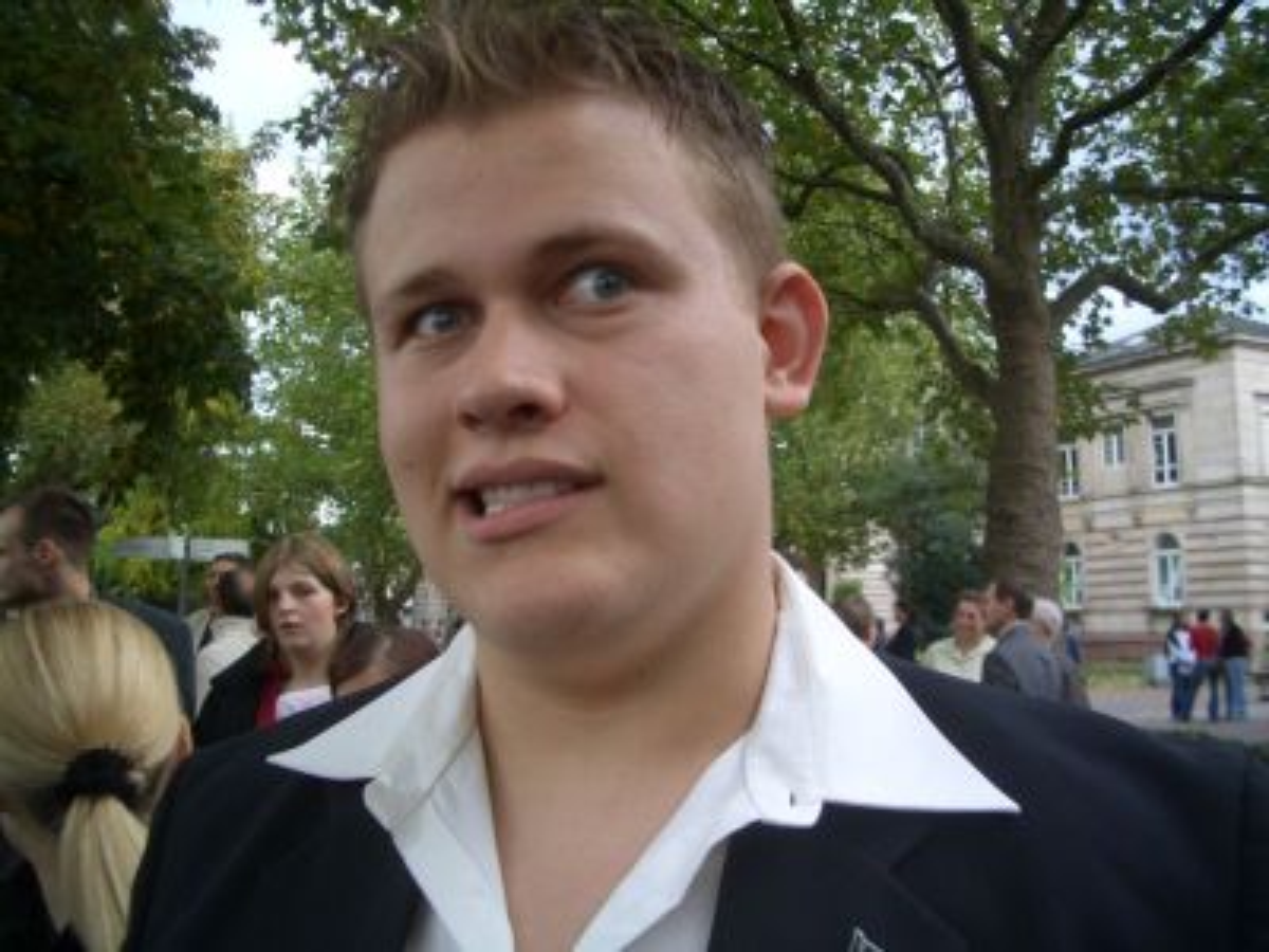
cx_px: 634
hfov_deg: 52.6
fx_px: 1283
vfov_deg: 40.7
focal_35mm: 35
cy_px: 476
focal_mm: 5.8
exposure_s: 1/125
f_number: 2.6
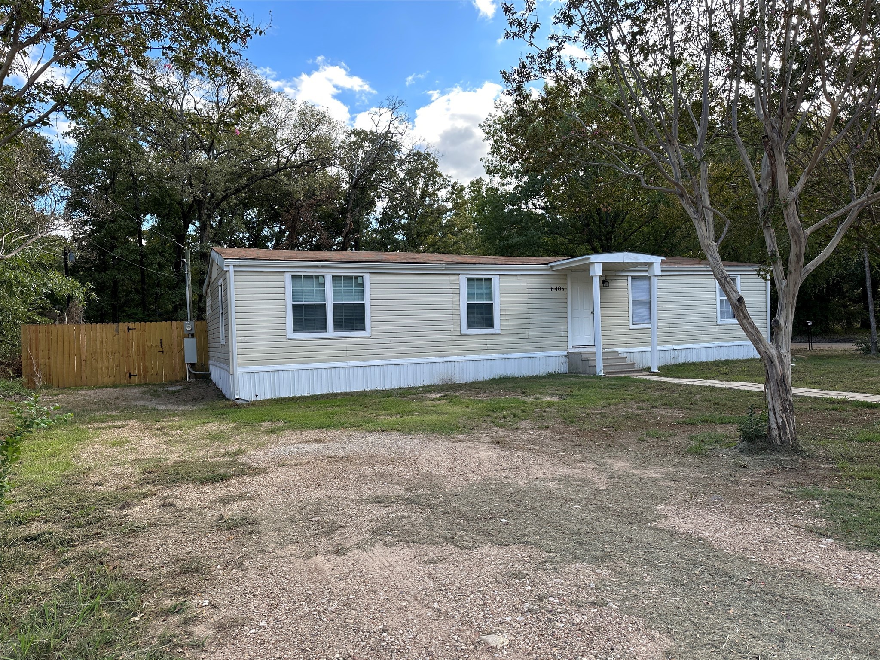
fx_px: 610
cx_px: 440
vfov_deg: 56.8
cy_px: 330
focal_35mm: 24
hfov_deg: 71.6
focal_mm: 6.86
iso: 80
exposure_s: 1/734
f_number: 1.78
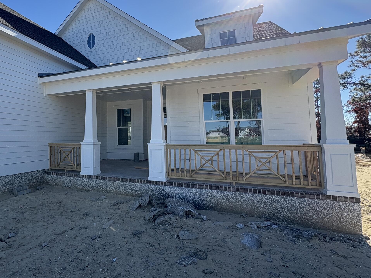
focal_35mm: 22
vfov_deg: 60.8
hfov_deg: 73.0
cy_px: 118
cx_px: 111
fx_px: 236
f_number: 2.2
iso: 50
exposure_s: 1/910
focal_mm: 2.22
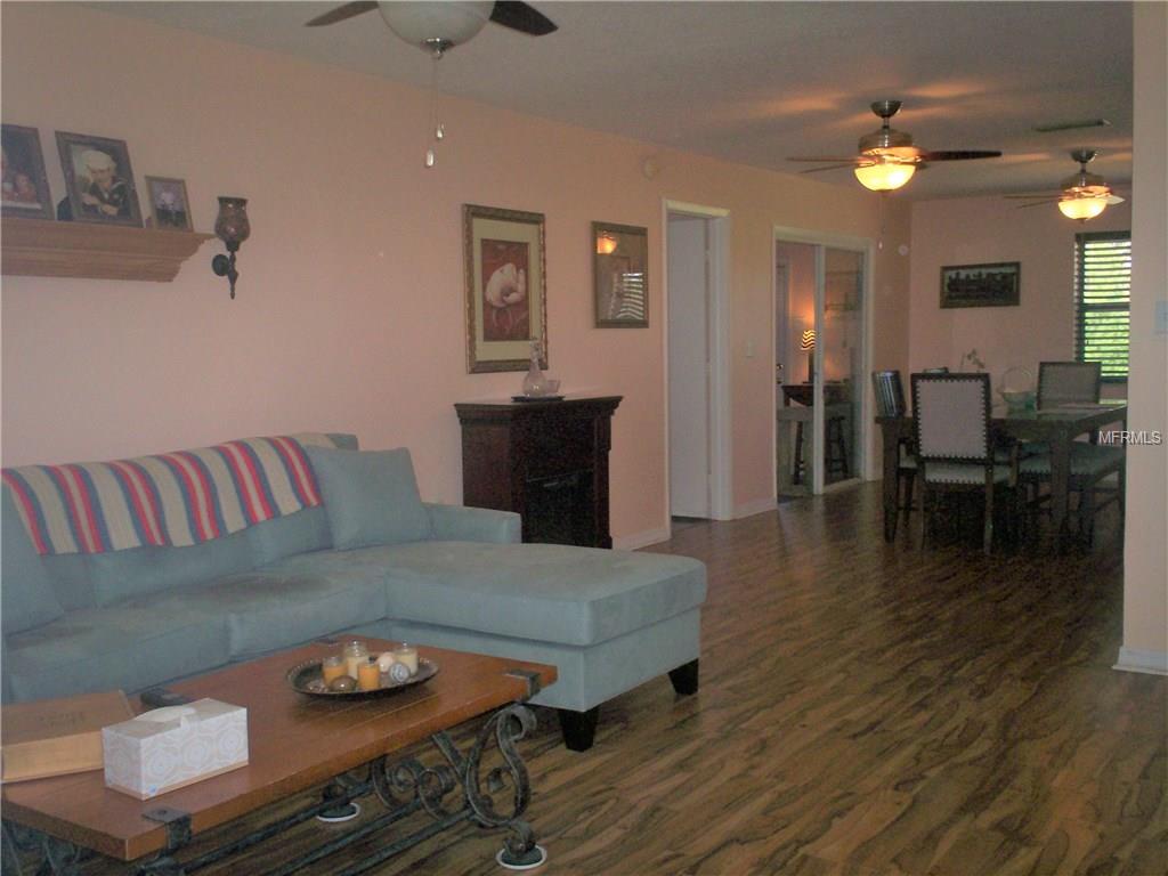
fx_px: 1215
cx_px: 584
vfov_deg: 39.7
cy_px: 438
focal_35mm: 36
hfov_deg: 51.4
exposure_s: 1/60
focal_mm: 6
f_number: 4.5
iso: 140
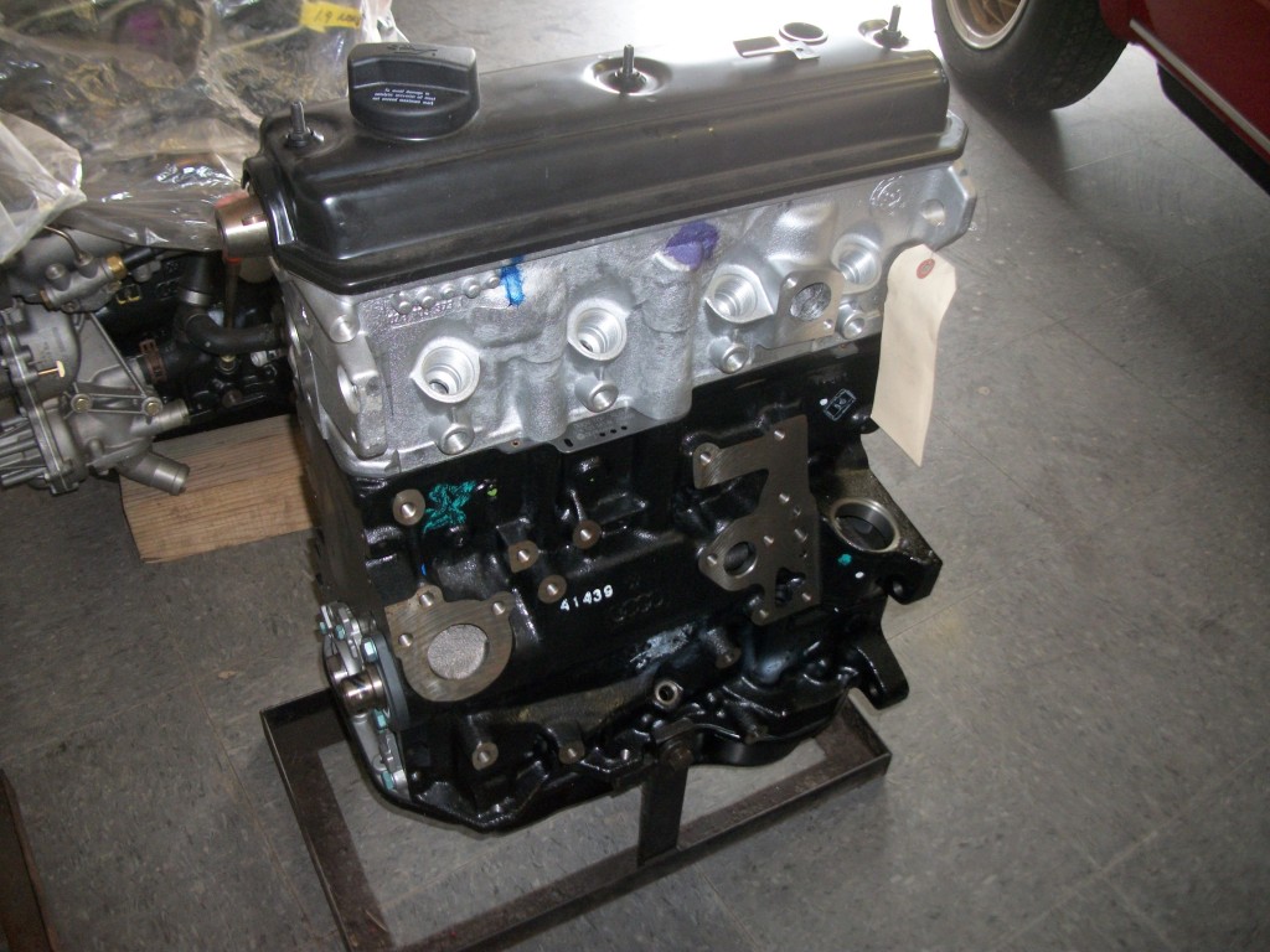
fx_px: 1174
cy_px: 476
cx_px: 635
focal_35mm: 32
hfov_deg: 56.8
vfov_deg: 44.2
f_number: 2.9
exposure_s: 1/30
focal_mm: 5.7
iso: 160
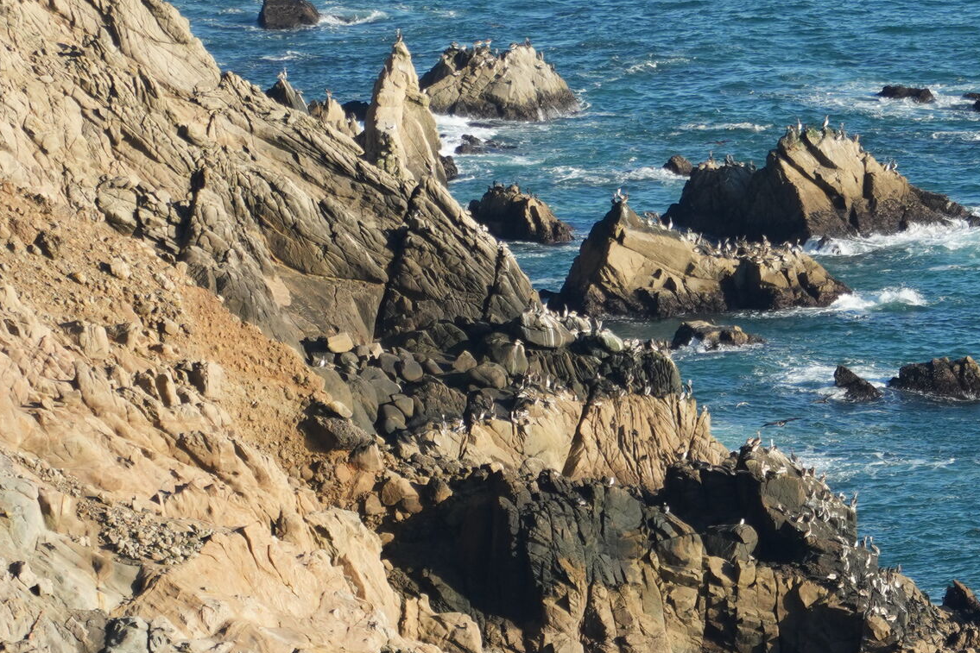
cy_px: 827
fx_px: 10672
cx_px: 740
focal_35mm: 392
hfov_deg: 5.3
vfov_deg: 3.5
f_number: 6.3
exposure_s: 1/640
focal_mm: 103
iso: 250
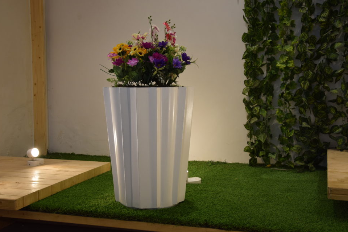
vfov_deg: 28.1
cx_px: 176
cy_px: 112
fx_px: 464
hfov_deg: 41.1
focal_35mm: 48
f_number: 4.2
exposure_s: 1/60
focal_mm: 30
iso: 400
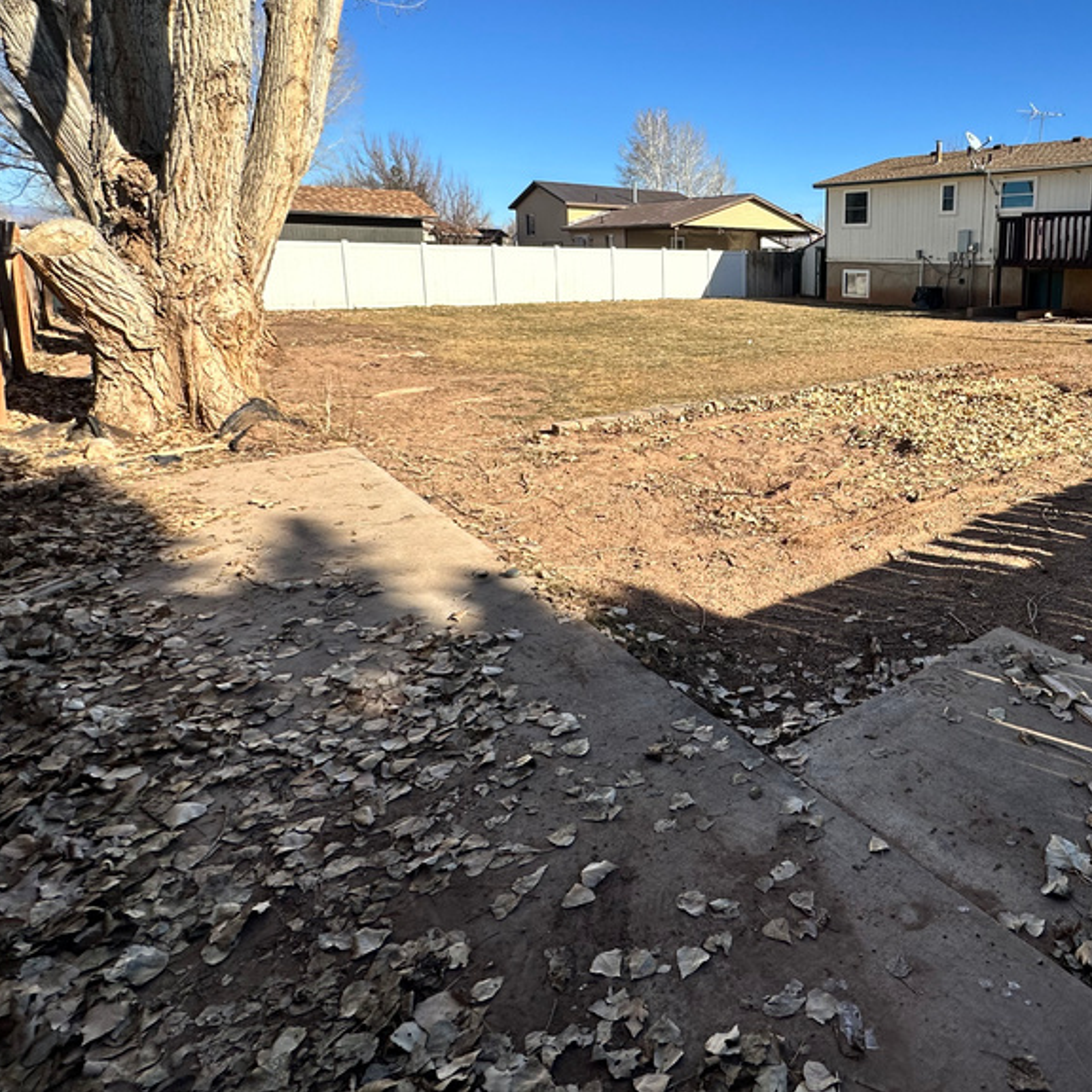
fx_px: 785
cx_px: 810
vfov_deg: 68.5
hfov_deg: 65.7
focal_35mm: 22
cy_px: 410
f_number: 2.2
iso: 50
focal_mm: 2.22
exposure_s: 1/1916
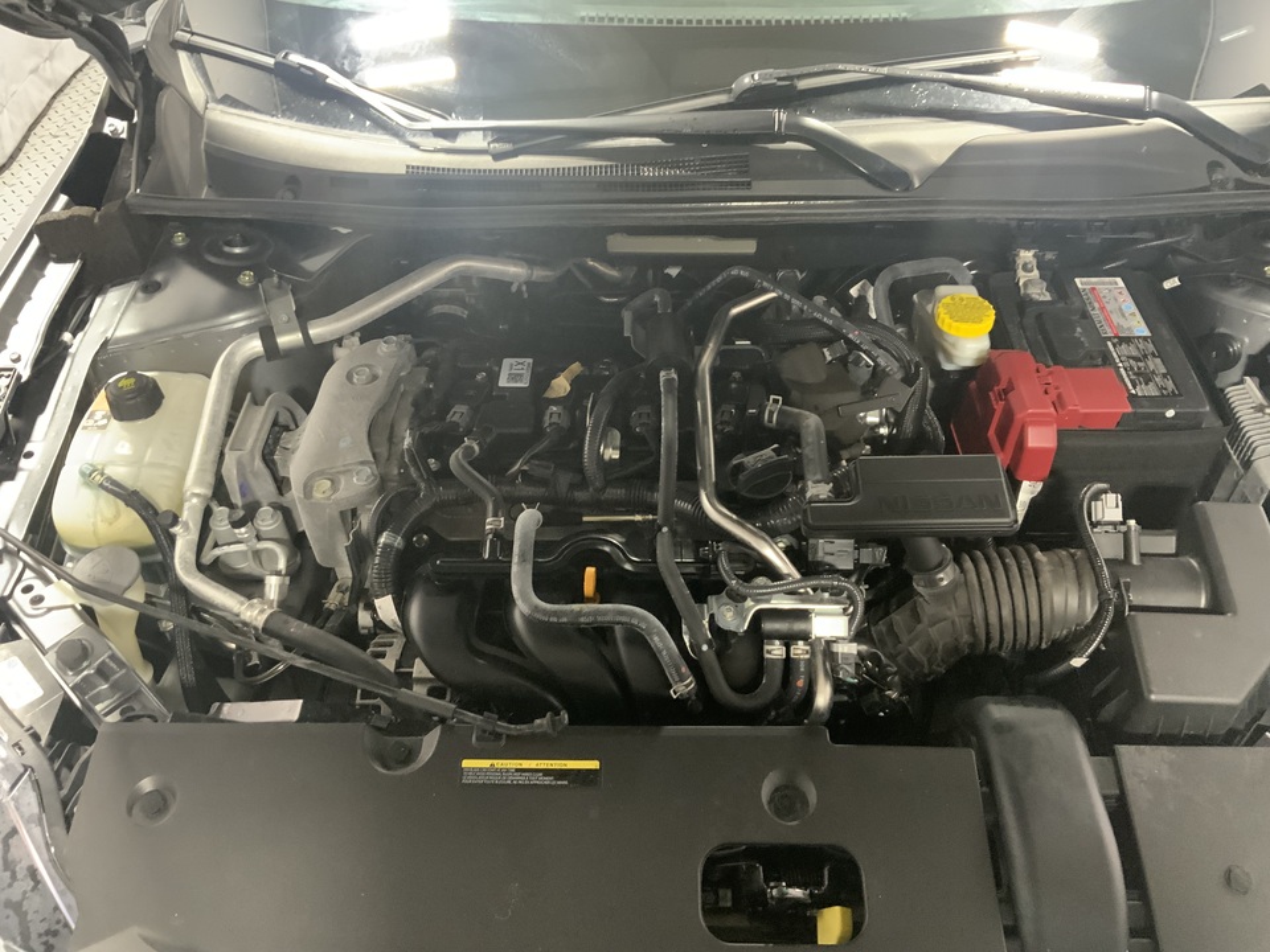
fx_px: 1064
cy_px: 476
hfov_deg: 61.7
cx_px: 635
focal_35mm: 29
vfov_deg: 48.2
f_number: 1.8
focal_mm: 3
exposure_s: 1/40
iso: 250
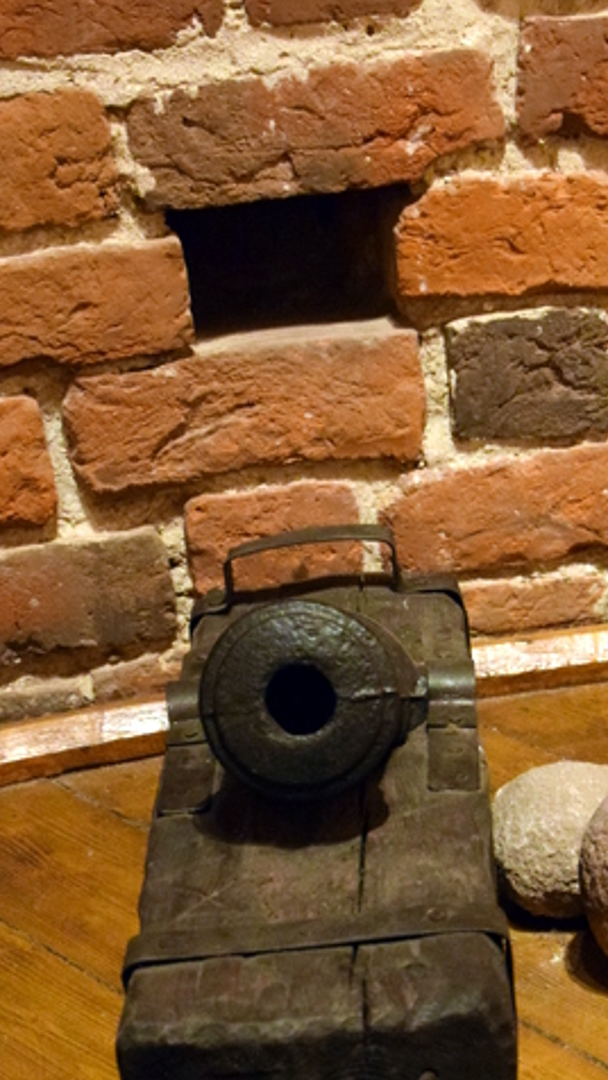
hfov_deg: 16.2
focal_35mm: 74
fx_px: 2119
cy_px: 708
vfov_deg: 28.4
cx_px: 472
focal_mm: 28
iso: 6400
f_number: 4
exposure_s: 1/13
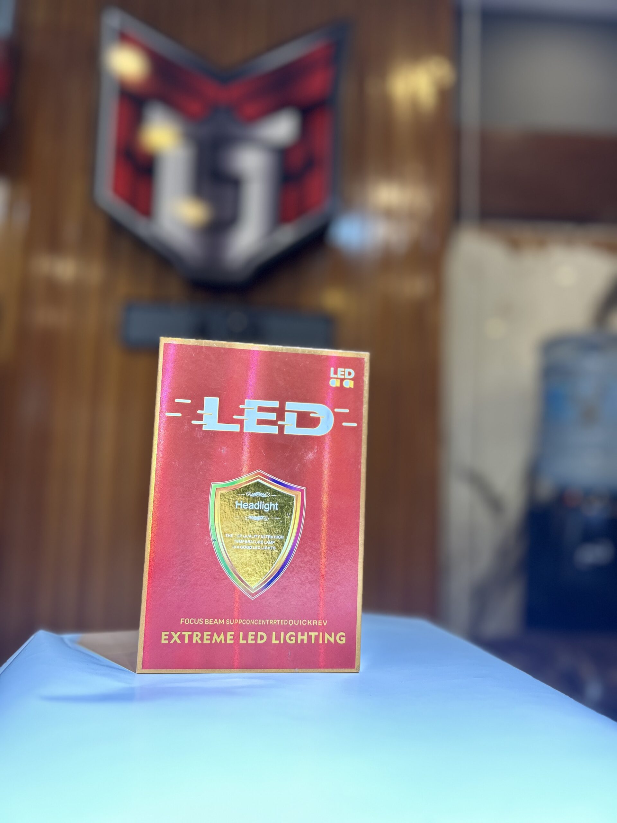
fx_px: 618
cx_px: 308
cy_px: 412
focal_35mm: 26
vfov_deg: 67.3
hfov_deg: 53.1
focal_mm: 5.7
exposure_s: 1/100
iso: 32
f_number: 1.5
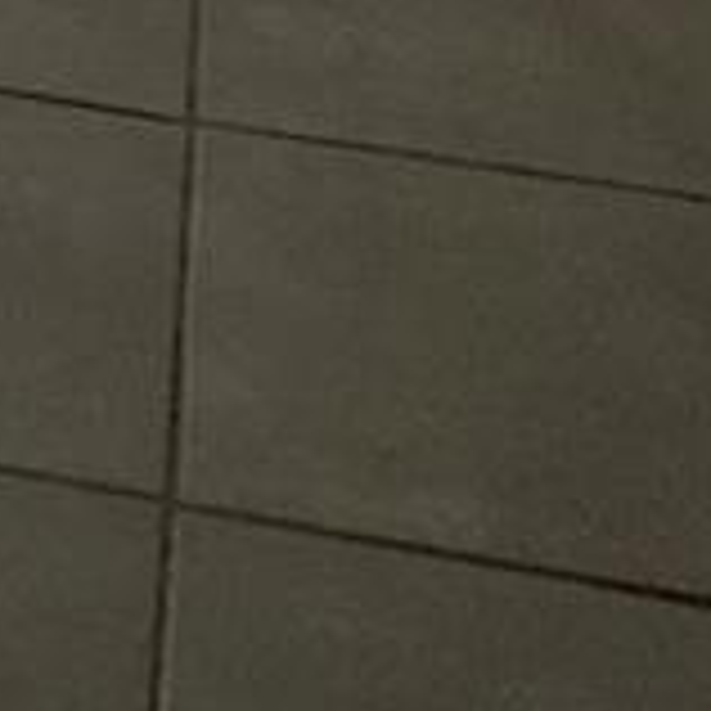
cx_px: -1251
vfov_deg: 8.1
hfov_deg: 8.0
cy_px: -1156
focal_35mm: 195
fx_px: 4531
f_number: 1.8
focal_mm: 3
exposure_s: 1/120
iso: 64
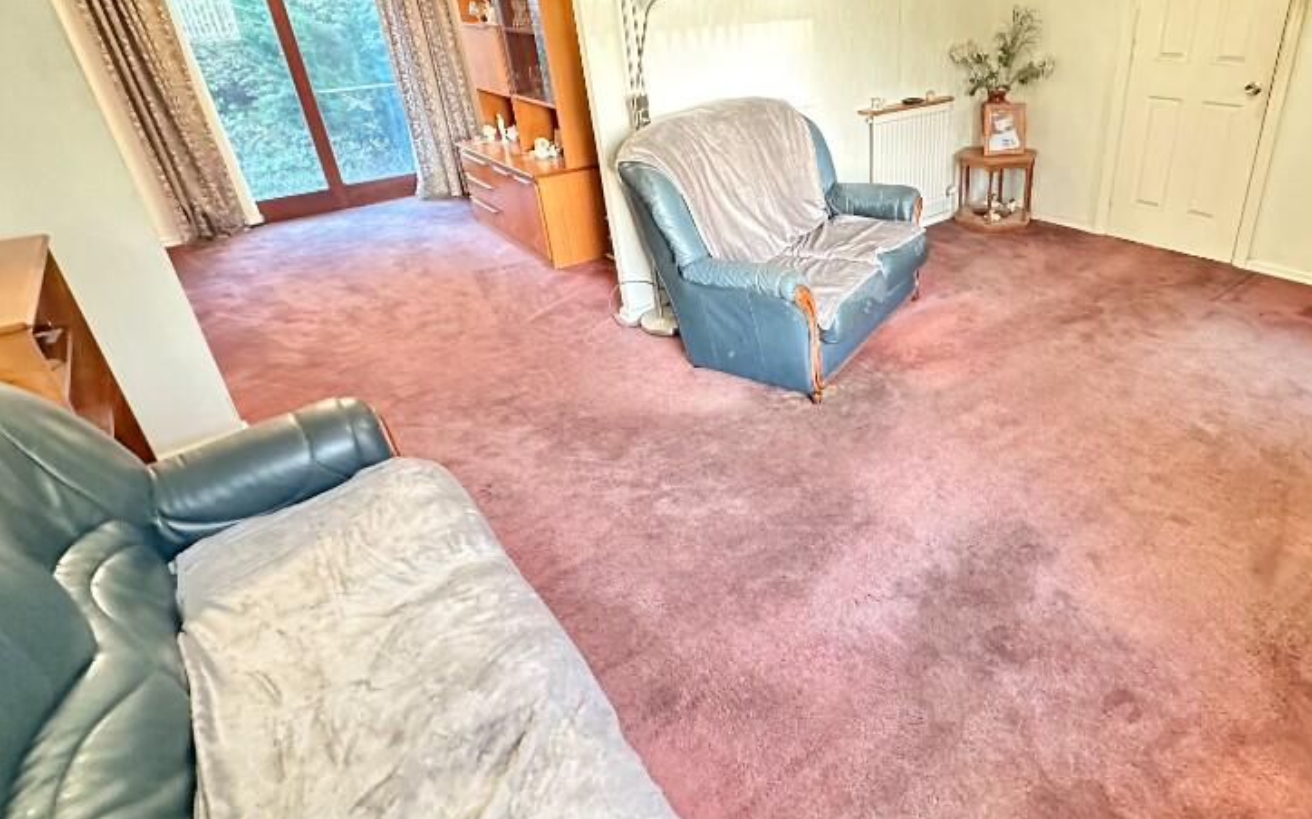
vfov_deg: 56.9
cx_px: 839
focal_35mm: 21
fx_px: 751
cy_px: 342
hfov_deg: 80.4
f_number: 2.2
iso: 800
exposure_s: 1/34
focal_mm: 2.22
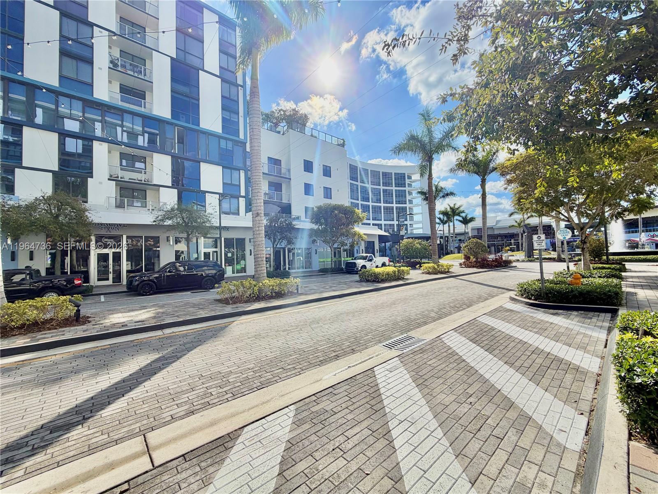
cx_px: 329
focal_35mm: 14
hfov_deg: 102.1
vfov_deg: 85.7
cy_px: 247
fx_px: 266
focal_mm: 2.22
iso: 25
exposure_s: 1/1534
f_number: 2.2
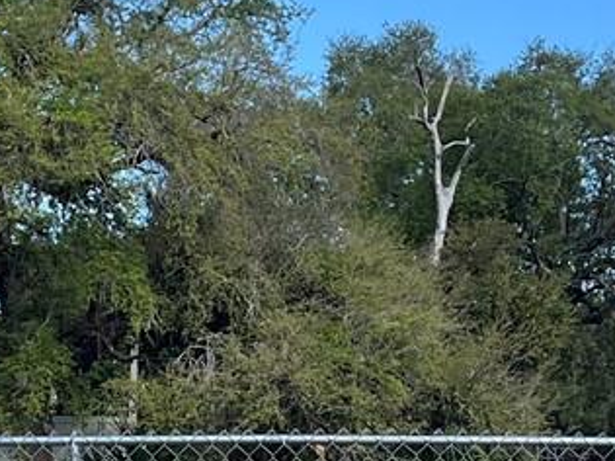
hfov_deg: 14.9
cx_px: 226
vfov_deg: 11.2
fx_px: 2344
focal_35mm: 132
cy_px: 270
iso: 50
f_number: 1.6
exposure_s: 1/2571
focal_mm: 5.1
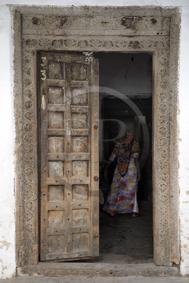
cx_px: 94
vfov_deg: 43.6
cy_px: 142
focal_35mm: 45
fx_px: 355
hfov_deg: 29.9
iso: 400
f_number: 2.8
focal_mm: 45
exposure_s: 1/160
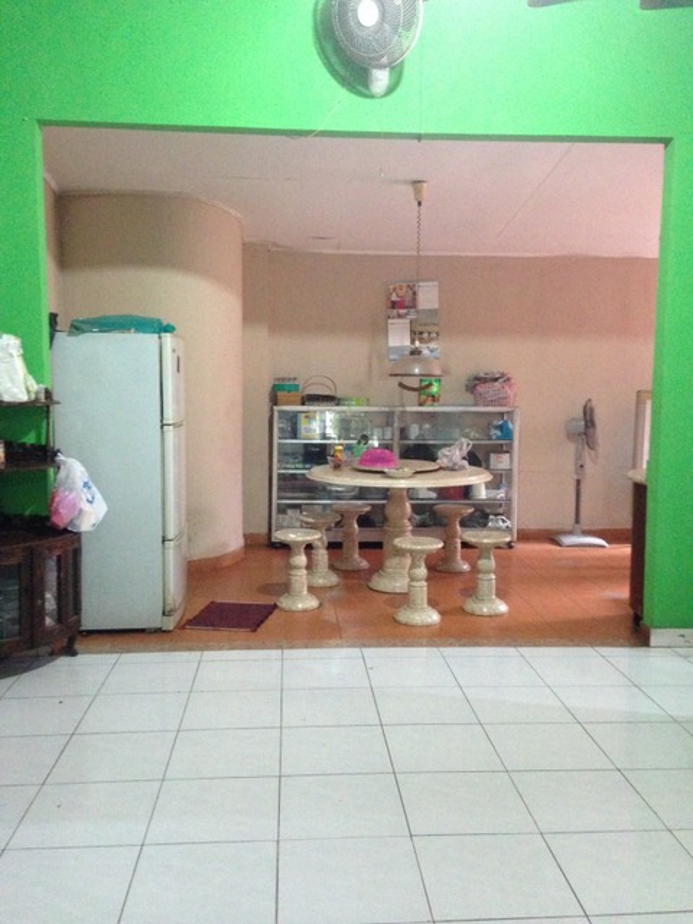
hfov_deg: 42.9
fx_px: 881
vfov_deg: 55.4
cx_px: 346
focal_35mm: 33
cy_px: 462
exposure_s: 1/15
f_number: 2.4
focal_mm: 4.12
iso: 640
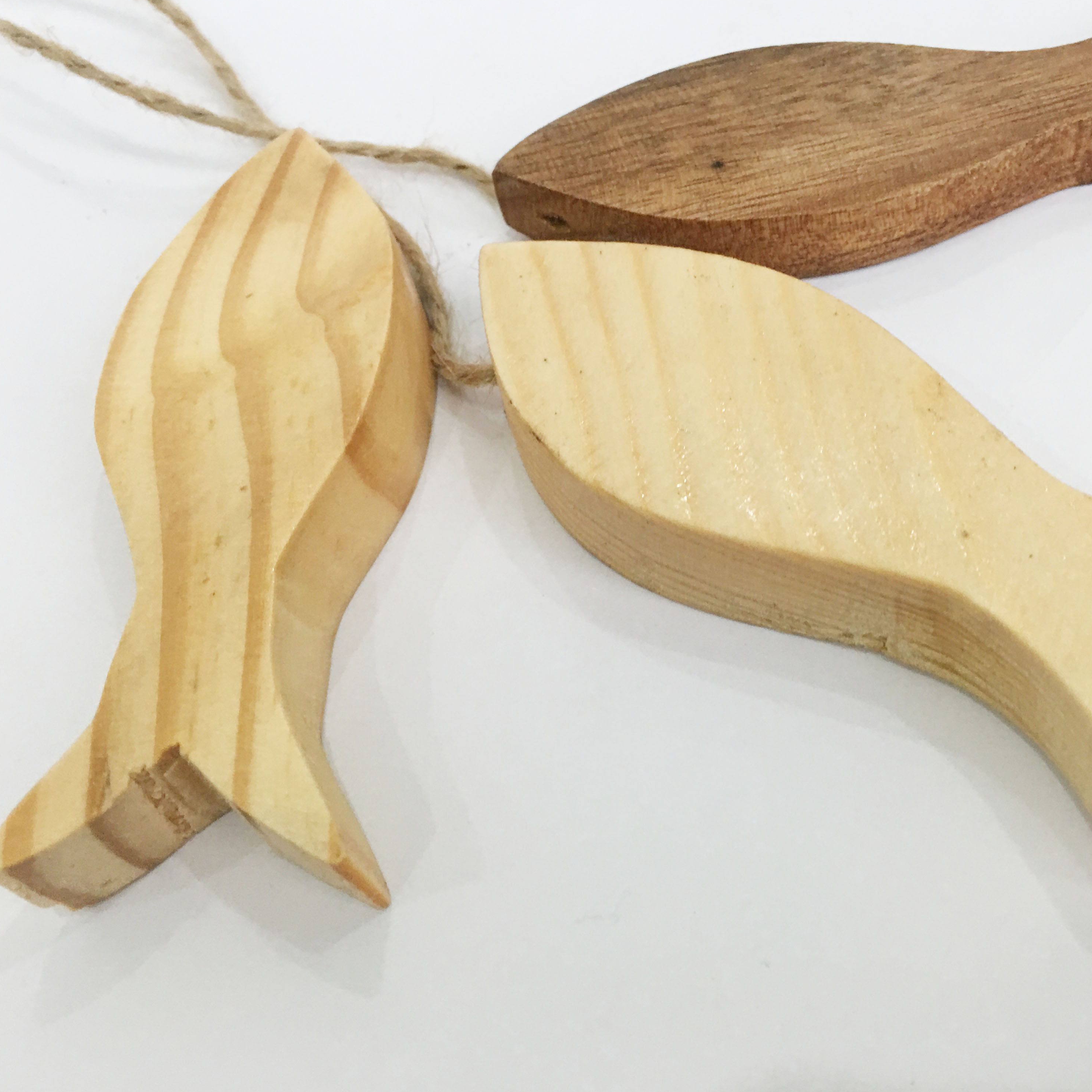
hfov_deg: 46.7
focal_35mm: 35
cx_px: 696
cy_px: 537
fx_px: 1249
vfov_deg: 47.2
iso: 50
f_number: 2.2
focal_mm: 4.15
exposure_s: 1/33
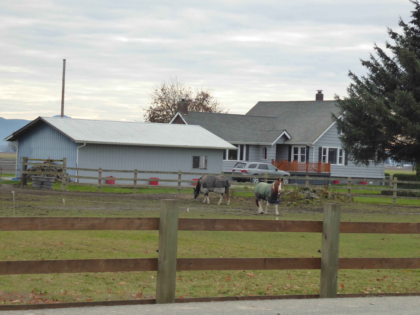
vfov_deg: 11.7
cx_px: 210
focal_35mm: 127
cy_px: 158
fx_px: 1541
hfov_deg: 15.5
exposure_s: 1/250
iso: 320
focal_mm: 20.6
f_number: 5.1
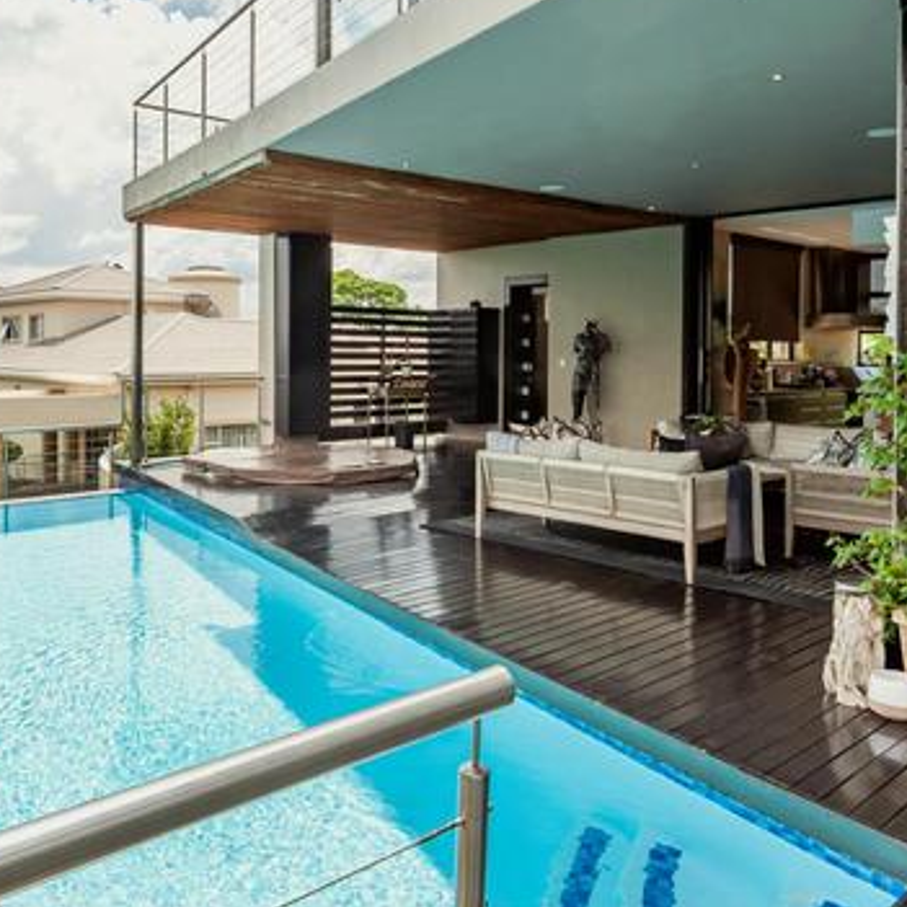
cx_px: 375
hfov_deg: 52.3
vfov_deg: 52.1
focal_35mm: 31
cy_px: 359
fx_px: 919
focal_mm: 16
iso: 160
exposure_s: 1/400
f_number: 7.1
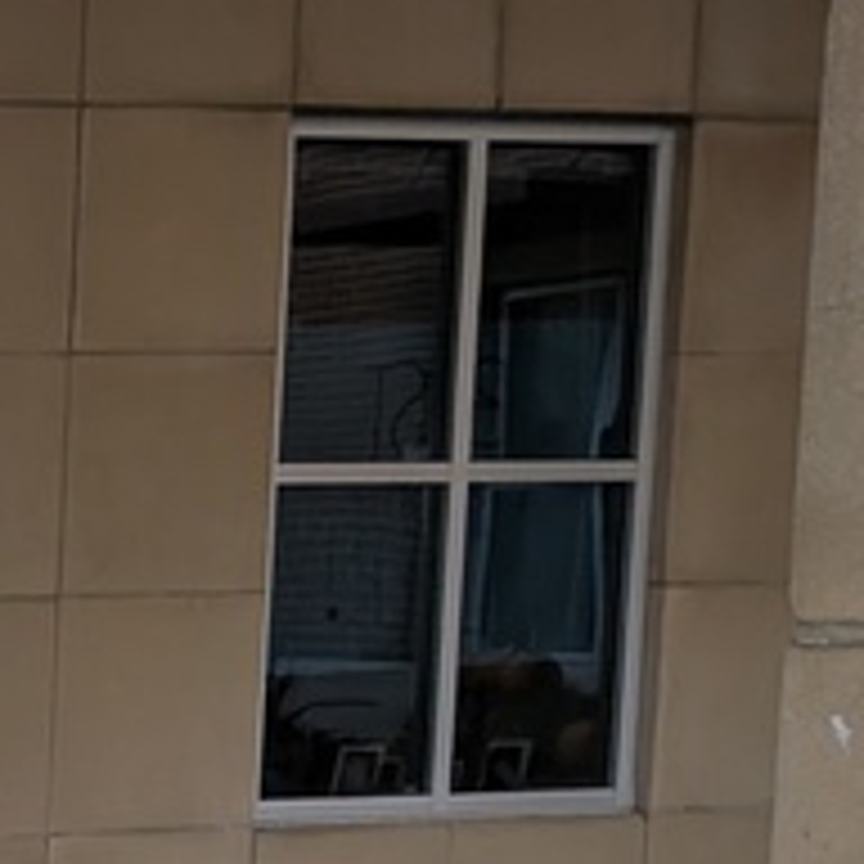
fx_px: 3191
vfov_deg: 14.7
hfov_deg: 12.7
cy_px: 1156
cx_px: -1080
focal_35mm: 113
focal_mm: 4.53
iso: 26
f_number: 1.7
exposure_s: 1/100
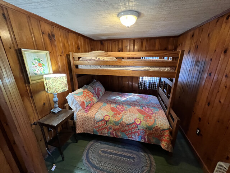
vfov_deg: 89.9
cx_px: 115
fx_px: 86
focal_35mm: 13
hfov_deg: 106.2
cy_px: 86
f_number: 1.8
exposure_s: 1/60
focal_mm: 1.57
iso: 640
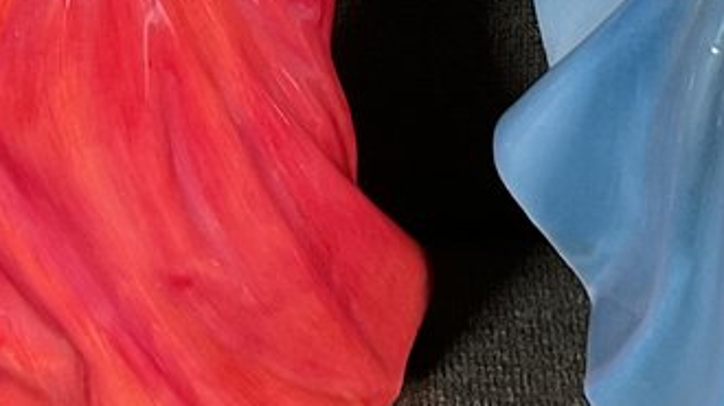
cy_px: -508
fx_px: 2781
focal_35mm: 145
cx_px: 514
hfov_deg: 14.8
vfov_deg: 7.8
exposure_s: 1/60
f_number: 1.8
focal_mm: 3
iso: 80
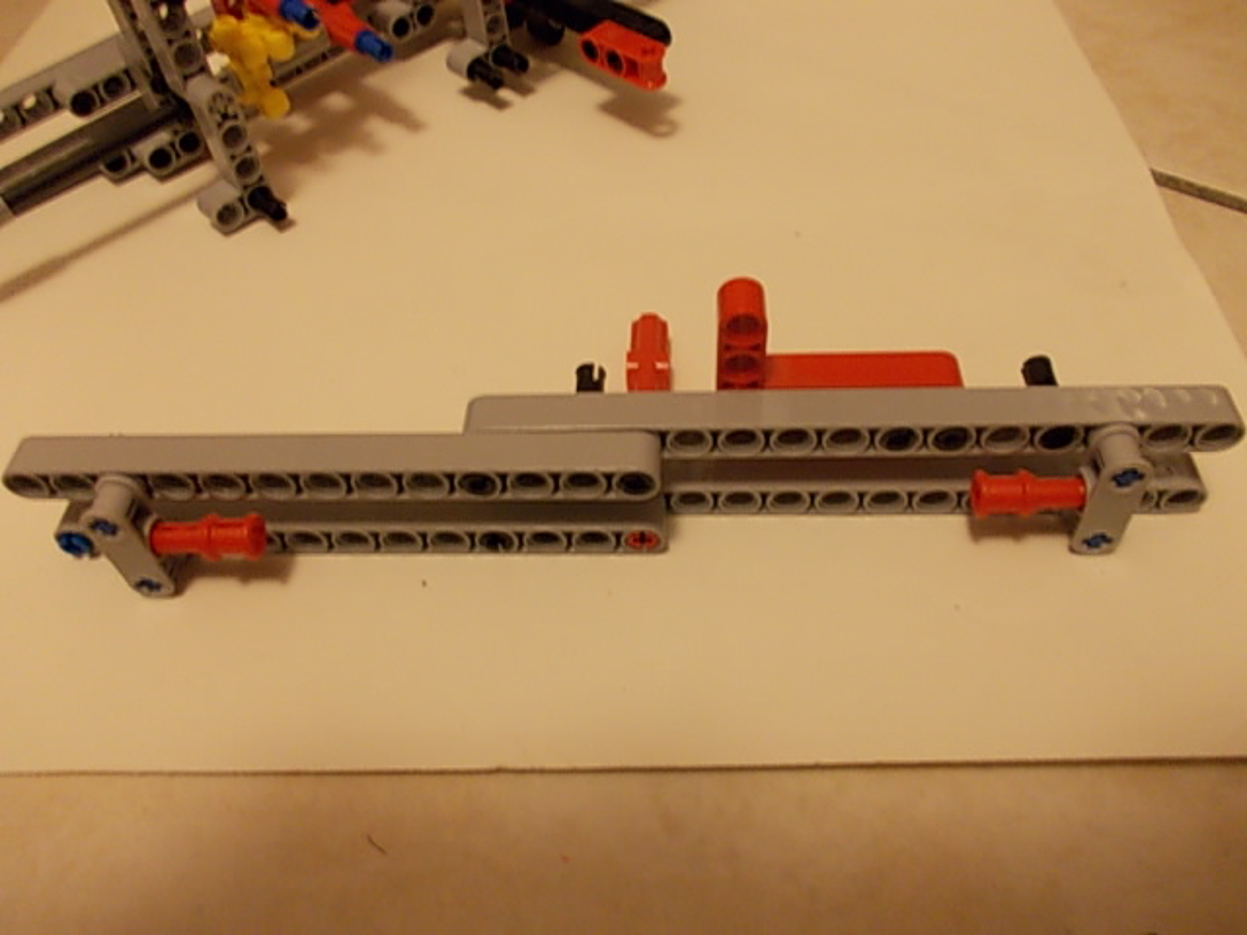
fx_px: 1009
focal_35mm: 28
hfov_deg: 63.4
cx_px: 624
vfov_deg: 49.7
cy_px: 468
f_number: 2.7
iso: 200
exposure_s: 1/5
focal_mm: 4
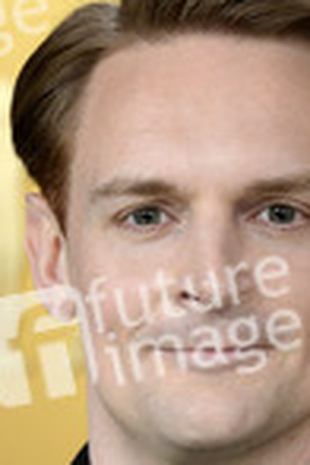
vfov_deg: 4.3
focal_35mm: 477
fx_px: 6161
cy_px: 490
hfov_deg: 2.9
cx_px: 232
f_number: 5.6
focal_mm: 175
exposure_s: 1/250
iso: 2500
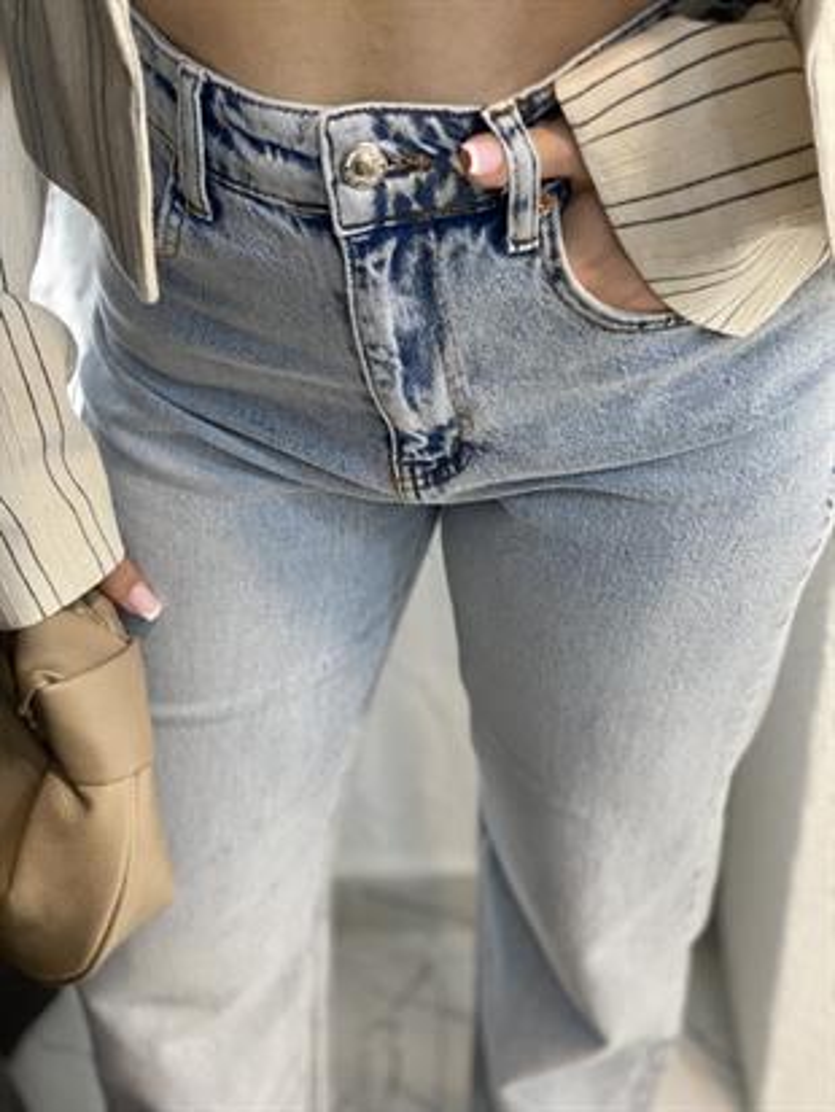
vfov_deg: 36.8
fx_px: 1672
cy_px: 556
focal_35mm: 52
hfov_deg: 28.0
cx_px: 418
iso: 160
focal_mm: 6
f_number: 2
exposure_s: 1/122
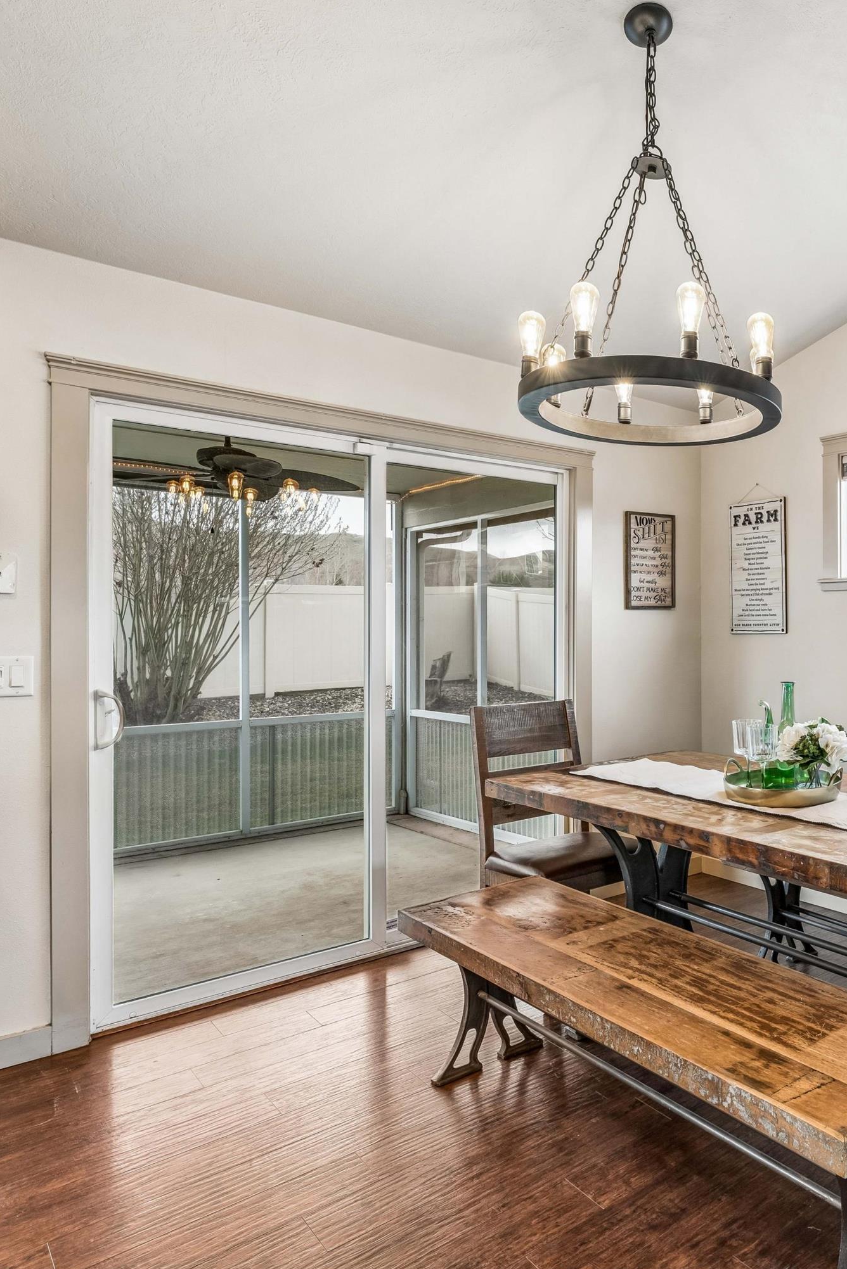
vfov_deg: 73.6
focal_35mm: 24
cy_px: 625
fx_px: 849
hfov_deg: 48.0
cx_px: 749
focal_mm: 15.7
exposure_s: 1/10
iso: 400
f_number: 13
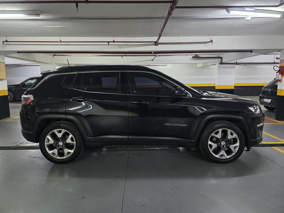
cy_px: 106
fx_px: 189
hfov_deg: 73.9
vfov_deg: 58.9
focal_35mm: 23
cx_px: 142
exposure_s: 1/40
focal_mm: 6.3
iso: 1600
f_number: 1.7
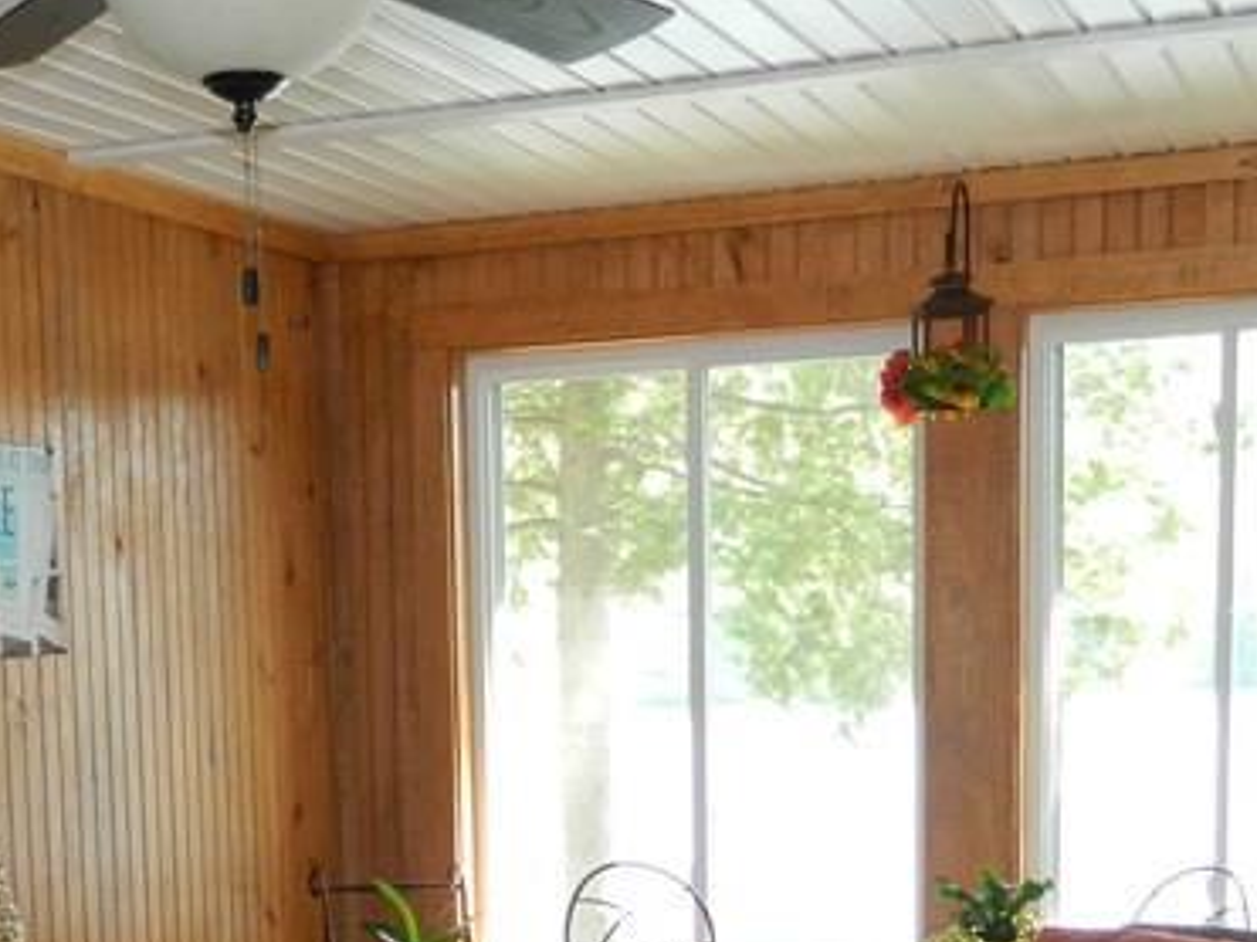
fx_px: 2505
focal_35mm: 69
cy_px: 966
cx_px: 312
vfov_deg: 20.5
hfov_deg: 27.8
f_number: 3.1
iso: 200
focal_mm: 4.5
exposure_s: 1/30
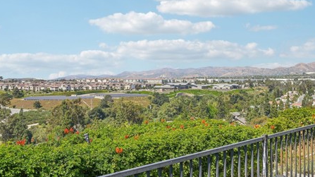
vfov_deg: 28.2
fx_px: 351
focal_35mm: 42
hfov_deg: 47.6
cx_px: 211
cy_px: 66
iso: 125
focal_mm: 28
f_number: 8
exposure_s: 1/500
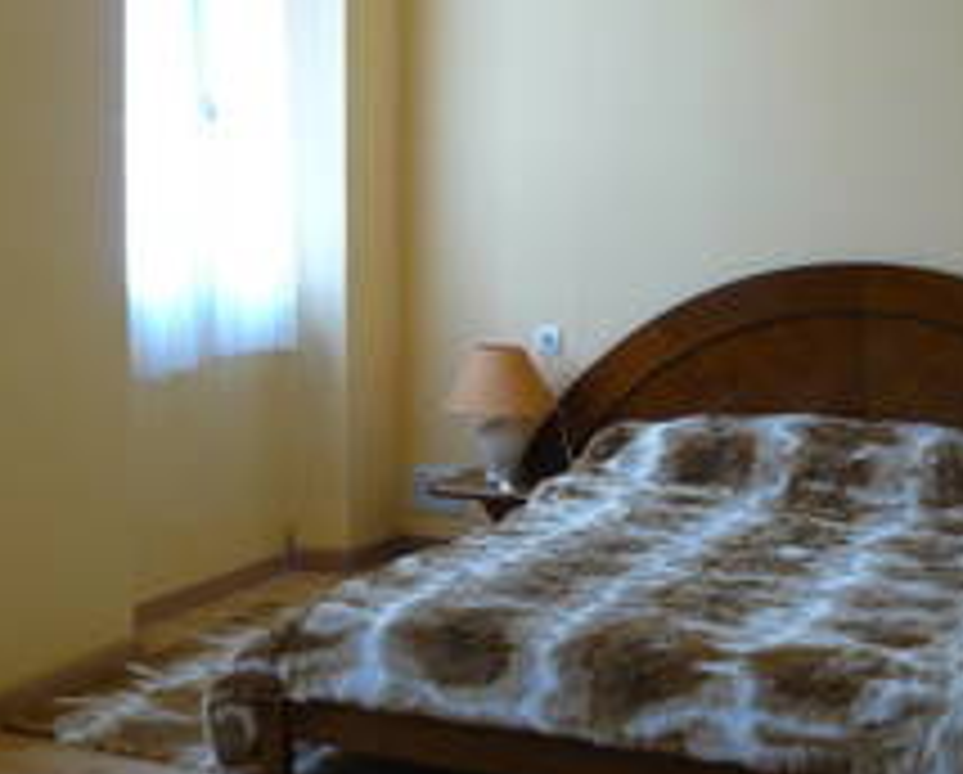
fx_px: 1685
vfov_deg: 25.9
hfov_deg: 31.9
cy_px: 423
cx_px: 504
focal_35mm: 59
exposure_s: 1/30
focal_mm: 6
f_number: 2.8
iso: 200
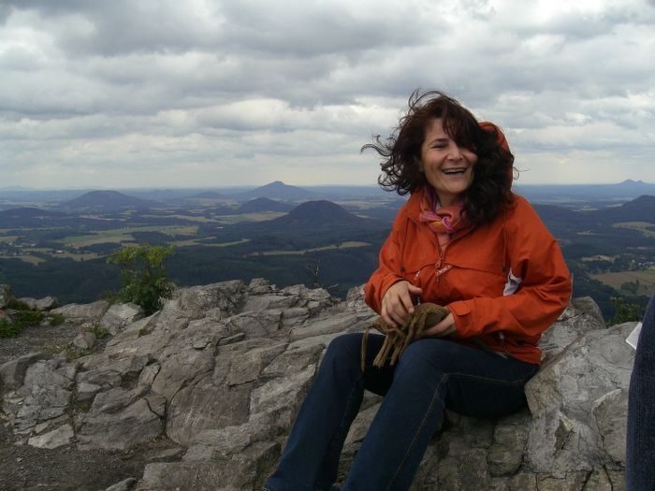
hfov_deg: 49.0
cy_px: 246
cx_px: 328
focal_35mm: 38
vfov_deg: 37.7
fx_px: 719
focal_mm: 6.3
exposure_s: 1/400
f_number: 4.4
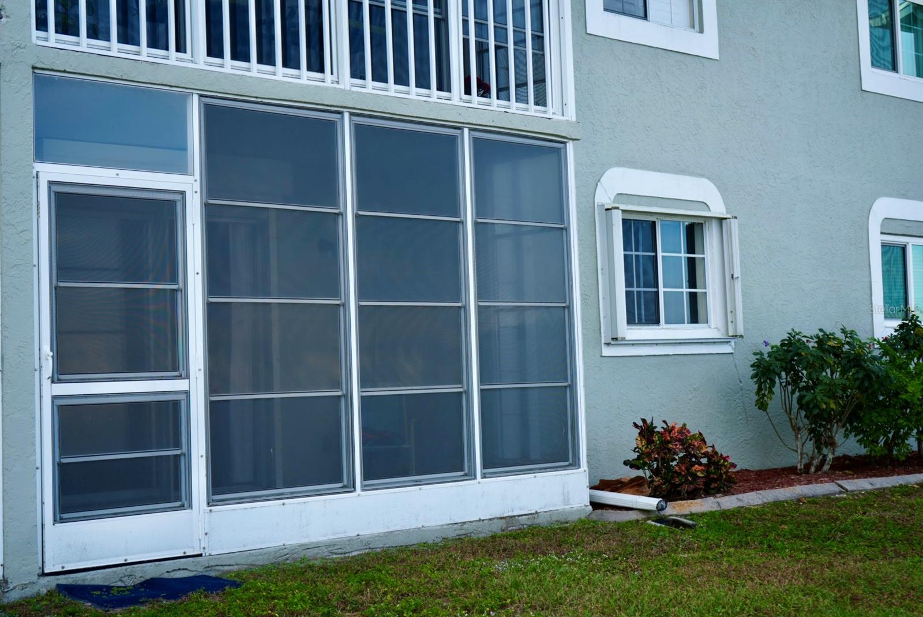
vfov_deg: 26.0
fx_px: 1334
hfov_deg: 38.2
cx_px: 462
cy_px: 308
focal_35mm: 52
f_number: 5.6
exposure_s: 1/200
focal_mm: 52
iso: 100
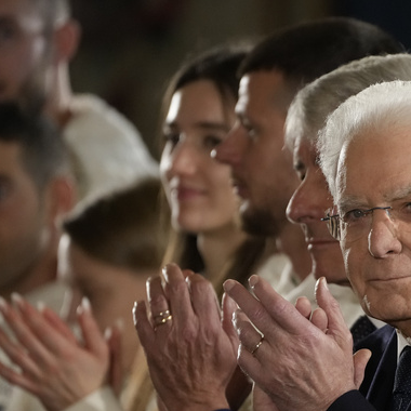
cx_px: 428
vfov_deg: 1.9
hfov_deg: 1.9
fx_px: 12318
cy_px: 256
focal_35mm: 917
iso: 3200
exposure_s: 1/160
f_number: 5.6
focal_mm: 400
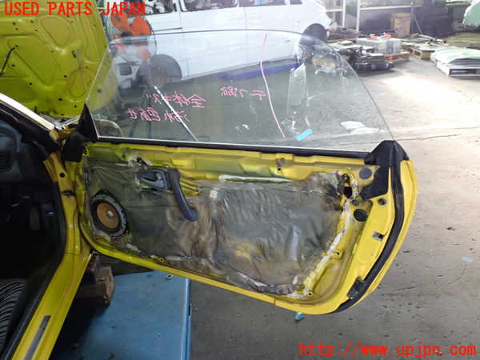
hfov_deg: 56.8
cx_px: 240
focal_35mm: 32
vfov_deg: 44.2
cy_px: 180
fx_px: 444
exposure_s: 1/30
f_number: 2.4
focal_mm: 5.79
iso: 250
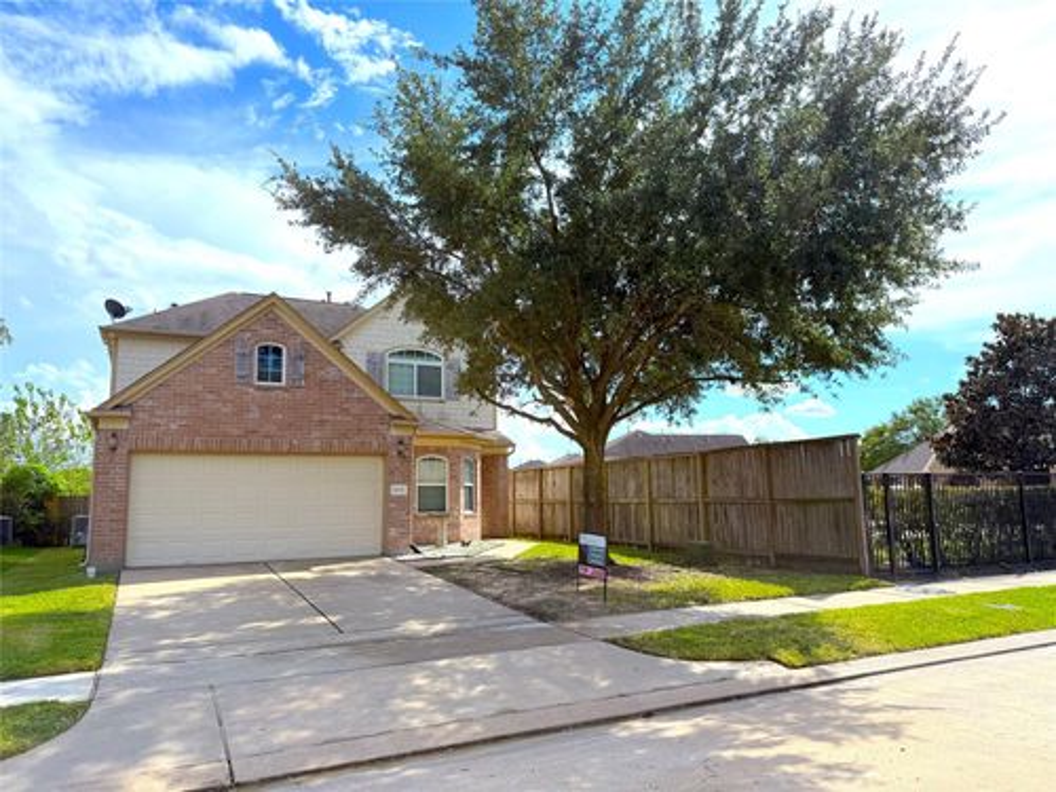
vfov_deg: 56.8
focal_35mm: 24
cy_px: 396
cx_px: 528
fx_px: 732
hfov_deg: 71.6
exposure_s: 1/5714
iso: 100
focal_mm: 6.76
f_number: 1.78
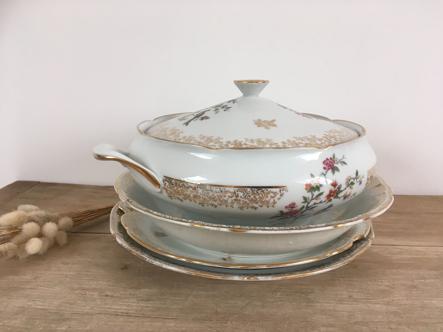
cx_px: 222
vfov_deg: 48.2
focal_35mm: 29
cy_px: 166
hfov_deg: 61.7
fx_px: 371
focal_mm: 4.15
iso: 25
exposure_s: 1/33
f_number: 2.2
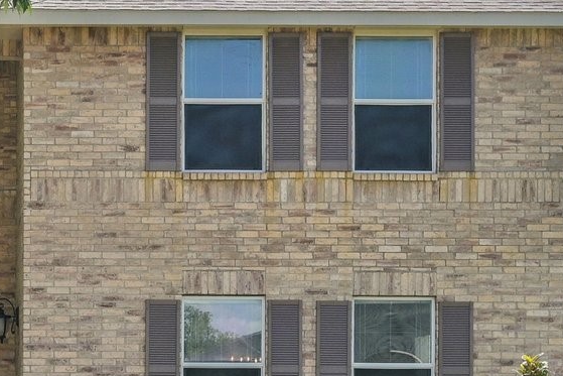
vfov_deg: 12.4
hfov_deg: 17.9
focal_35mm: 110
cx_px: -71
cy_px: 253
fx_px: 1721
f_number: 8
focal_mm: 30
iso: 400
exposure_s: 1/800
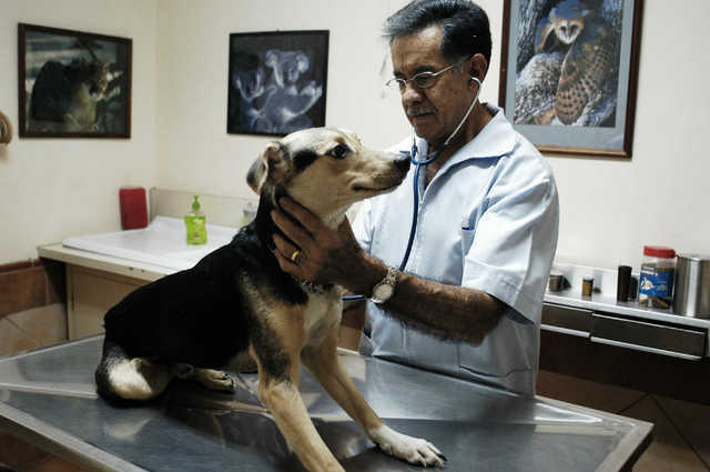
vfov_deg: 36.8
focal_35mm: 36
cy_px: 236
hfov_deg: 53.2
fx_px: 709
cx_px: 355
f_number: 3.2
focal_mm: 24
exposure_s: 1/50
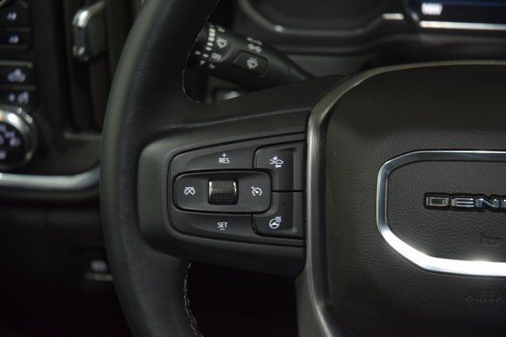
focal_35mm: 105
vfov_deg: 13.0
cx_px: 253
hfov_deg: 19.5
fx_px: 1476
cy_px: 168
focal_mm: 70
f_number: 4.5
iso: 1100
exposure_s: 1/15
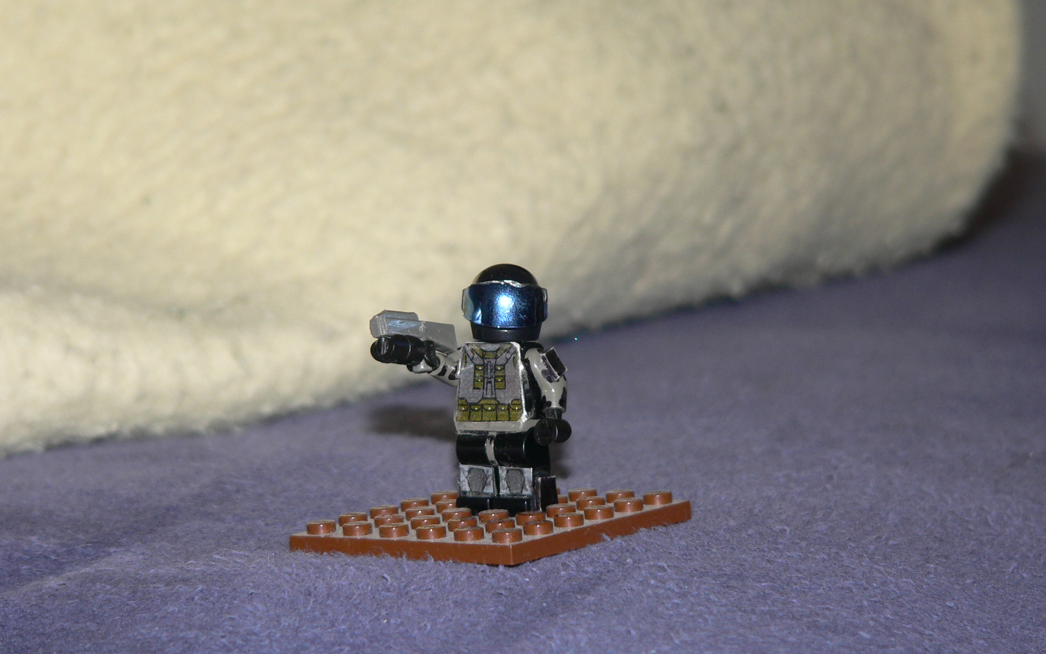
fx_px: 4248
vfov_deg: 8.8
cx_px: 521
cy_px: 361
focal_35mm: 149
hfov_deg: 14.0
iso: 100
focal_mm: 23.3
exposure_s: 1/60
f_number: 2.8
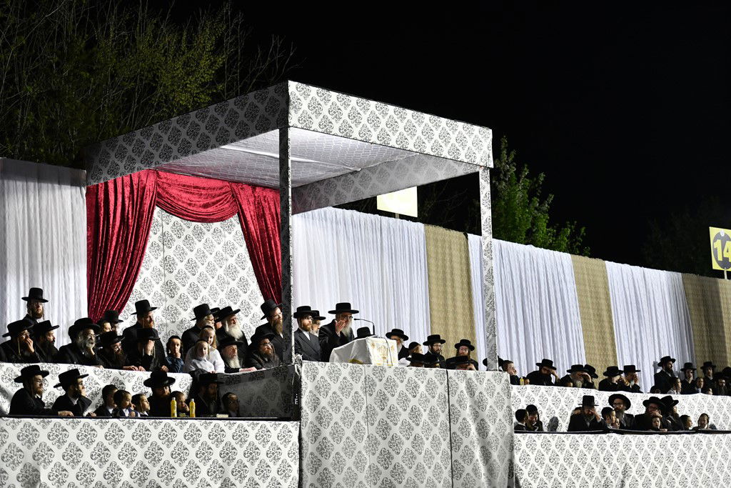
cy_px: 244
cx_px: 366
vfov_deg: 19.5
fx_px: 1421
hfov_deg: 28.8
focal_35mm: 70
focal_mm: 70
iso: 1250
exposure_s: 1/200
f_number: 2.8
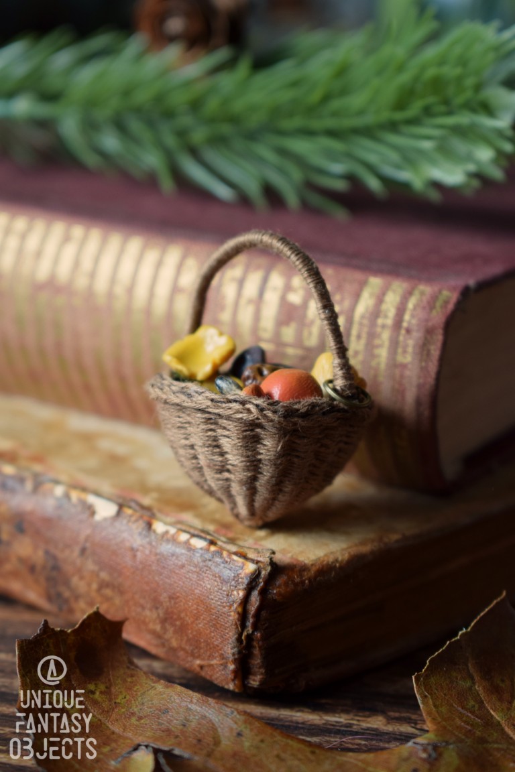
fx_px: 1770
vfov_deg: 24.6
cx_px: 258
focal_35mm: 82
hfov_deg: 16.6
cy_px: 386
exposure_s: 1/60
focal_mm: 55
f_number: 5.6
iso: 500
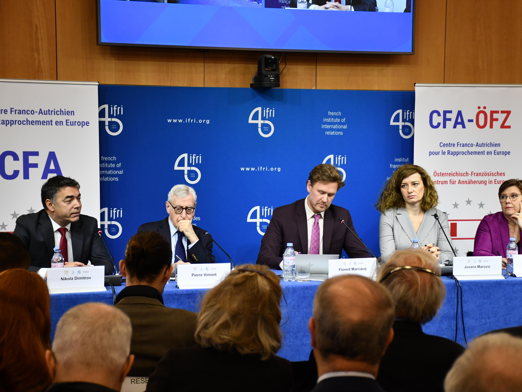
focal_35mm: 85
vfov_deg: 17.4
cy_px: 197
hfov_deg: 23.0
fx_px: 1282
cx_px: 278
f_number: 4.8
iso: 1600
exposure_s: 1/125
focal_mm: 52
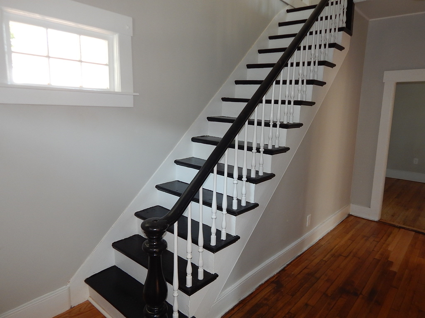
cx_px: 212
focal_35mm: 22
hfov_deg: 76.4
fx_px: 270
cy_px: 159
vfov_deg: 61.1
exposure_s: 1/30
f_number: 3
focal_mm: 4
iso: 200
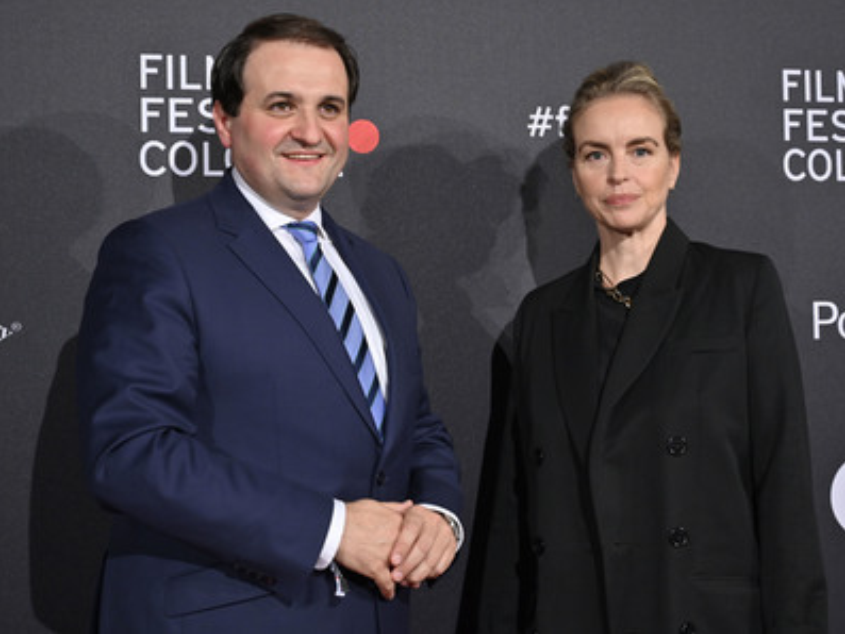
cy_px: 317
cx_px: 422
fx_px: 1465
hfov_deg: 32.2
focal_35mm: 60
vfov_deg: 24.4
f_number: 4
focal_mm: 55
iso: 1000
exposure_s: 1/200
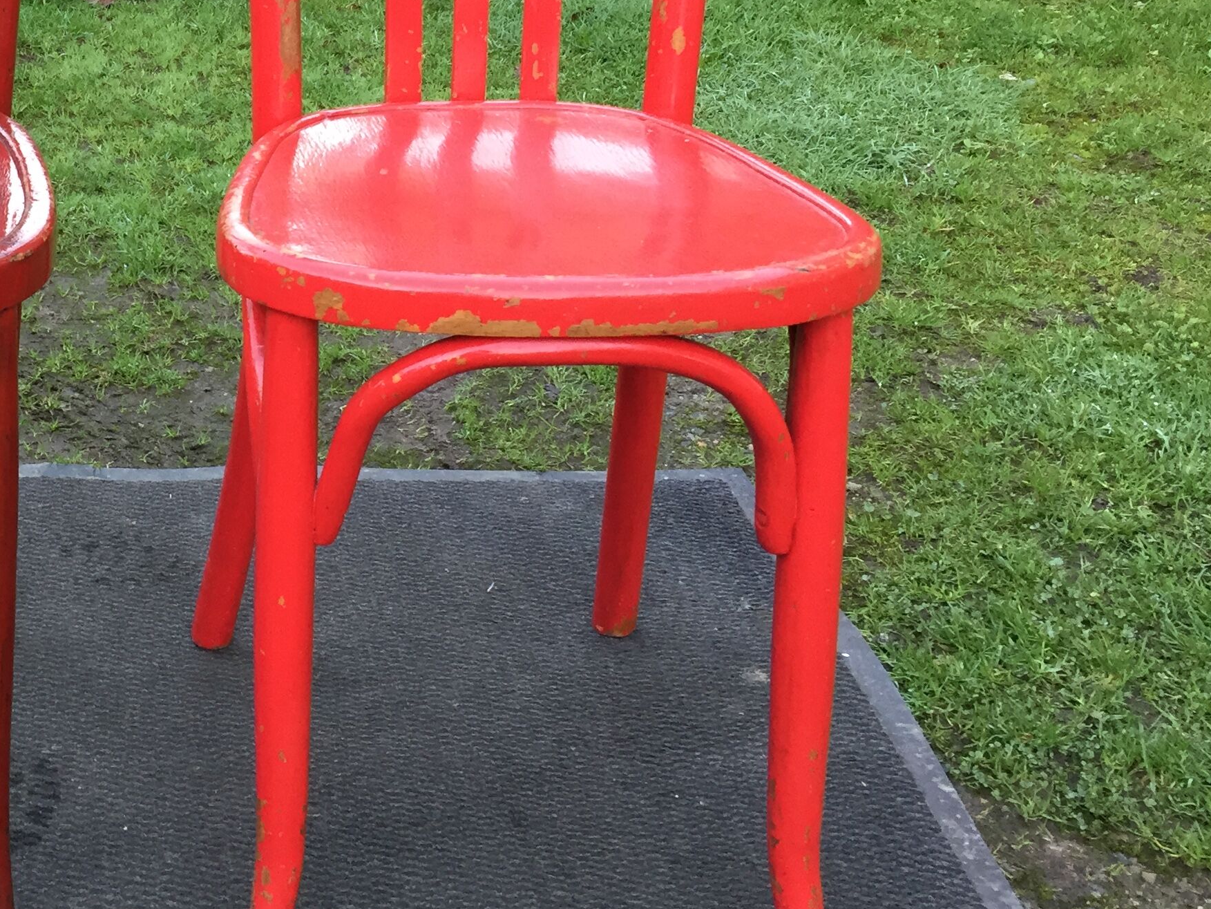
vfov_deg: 26.7
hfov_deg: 33.5
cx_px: 99
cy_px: 223
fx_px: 1889
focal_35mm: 54
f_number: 2.2
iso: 125
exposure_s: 1/33
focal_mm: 4.15
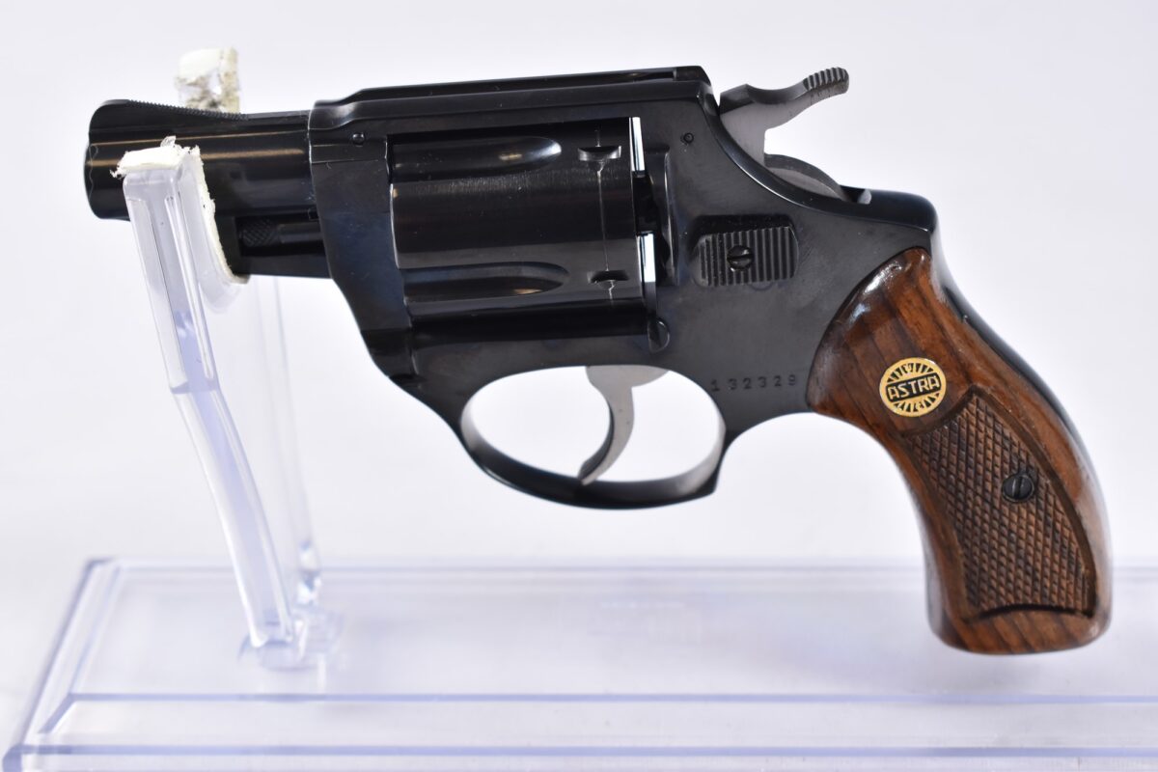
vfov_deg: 18.9
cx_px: 579
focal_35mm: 72
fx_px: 2316
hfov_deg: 28.1
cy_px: 386
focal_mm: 48
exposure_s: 1/80
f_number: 5.3
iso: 640
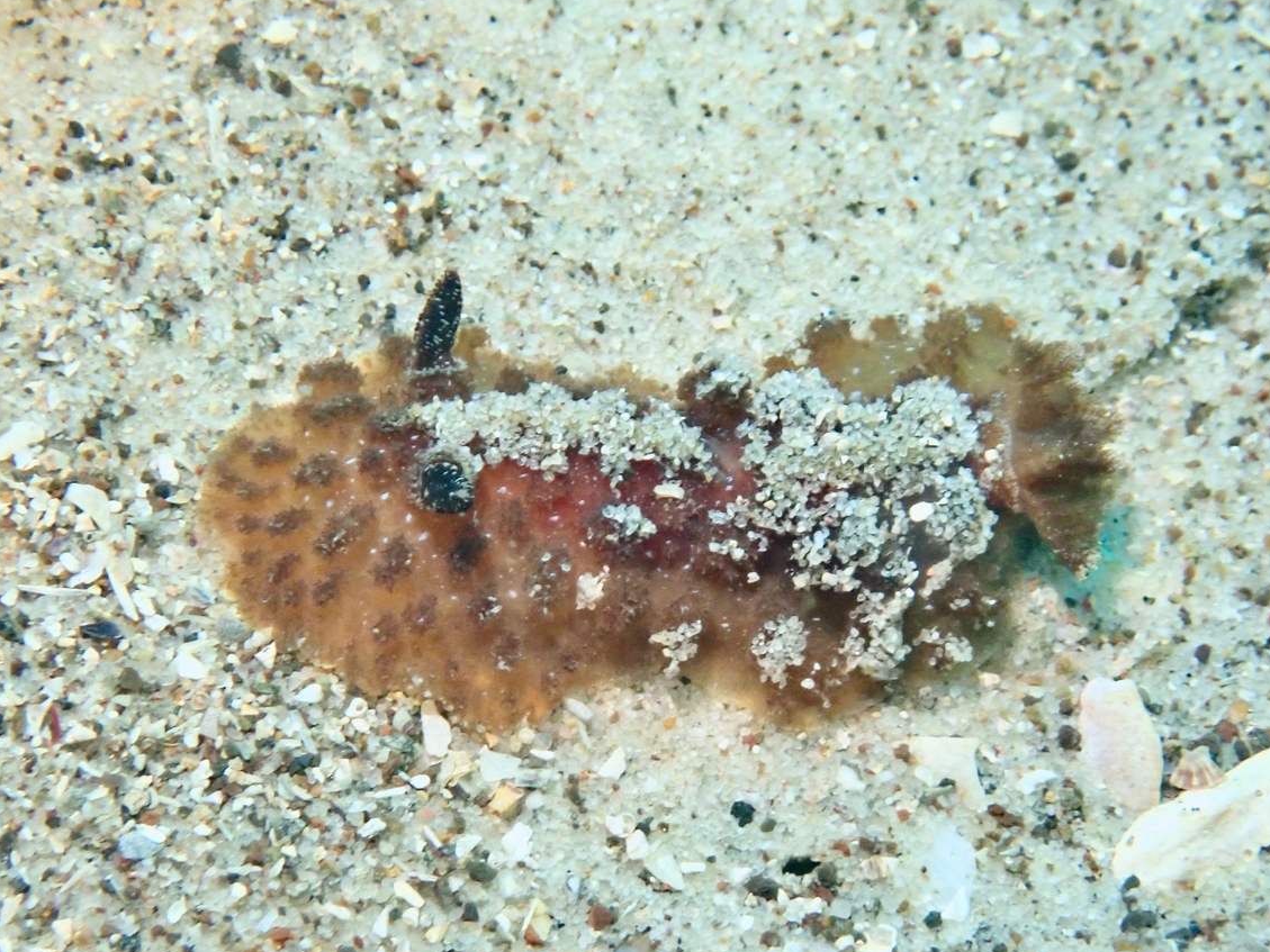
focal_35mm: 101
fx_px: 3706
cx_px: 639
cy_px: 477
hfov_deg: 19.4
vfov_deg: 14.7
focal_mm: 18
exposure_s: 1/200
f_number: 6.3
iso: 800
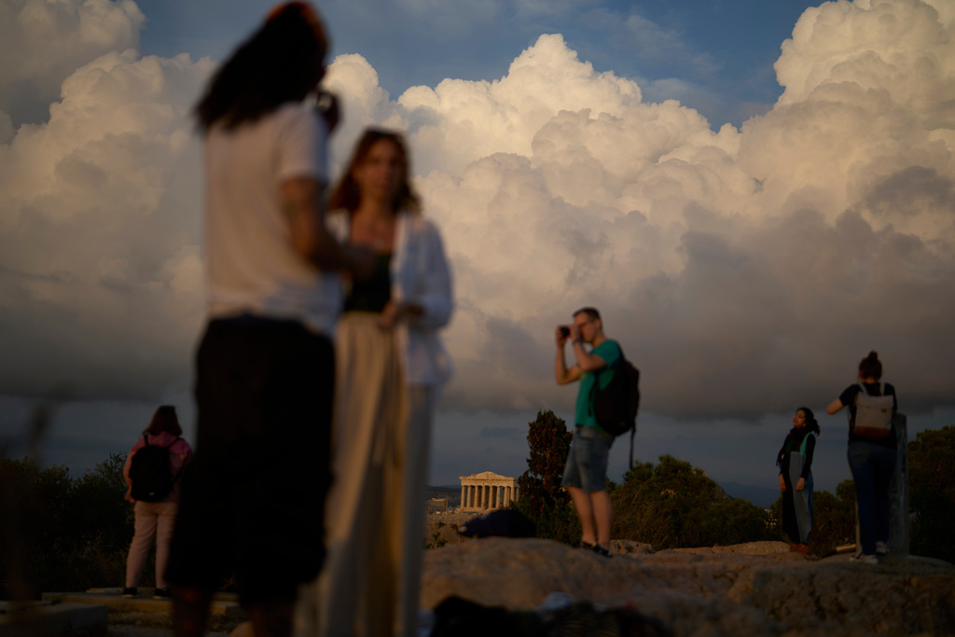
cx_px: 478
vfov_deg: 27.0
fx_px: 1326
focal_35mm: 50
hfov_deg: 39.6
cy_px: 318
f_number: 1.3
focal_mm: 50
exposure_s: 1/3200
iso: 50
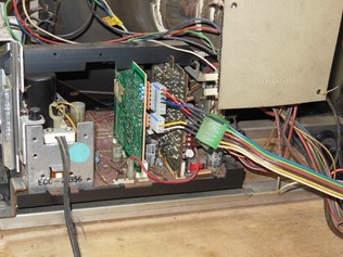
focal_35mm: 61
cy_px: 181
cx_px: 179
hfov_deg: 31.7
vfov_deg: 23.9
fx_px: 604
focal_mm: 7.7
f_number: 3.8
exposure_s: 1/30
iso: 200
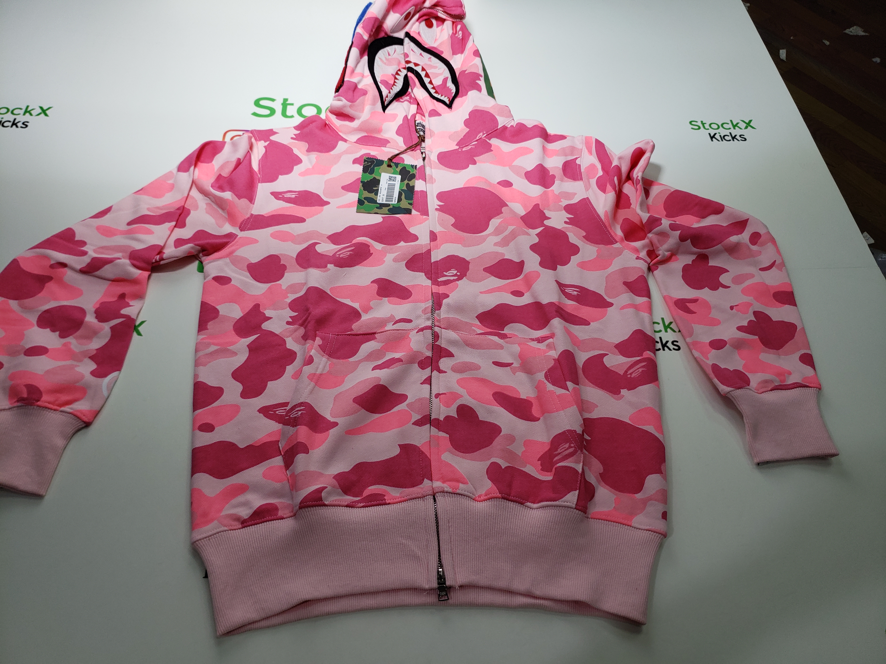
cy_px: 332
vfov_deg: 53.1
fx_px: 665
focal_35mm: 26
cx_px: 443
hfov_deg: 67.3
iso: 50
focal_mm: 4.3
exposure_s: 1/210
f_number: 1.5
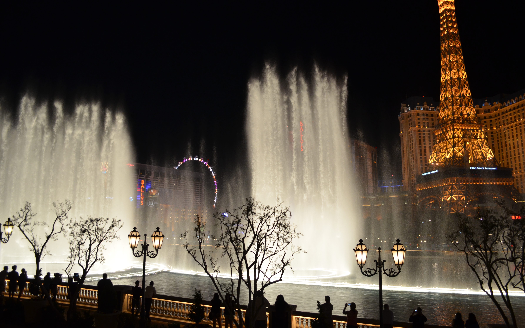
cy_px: 164
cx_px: 264
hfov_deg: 66.5
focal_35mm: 28
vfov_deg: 44.5
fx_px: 401
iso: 720
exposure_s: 1/60
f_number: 4
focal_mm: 18
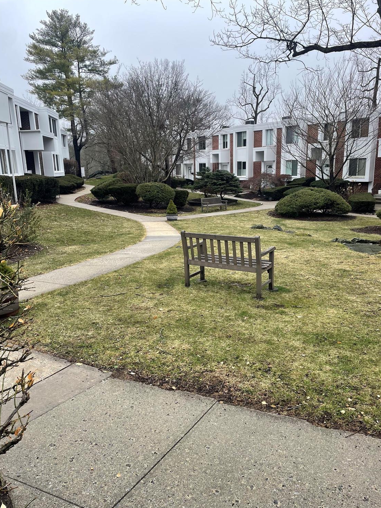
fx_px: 396
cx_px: 194
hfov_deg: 51.3
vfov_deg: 65.3
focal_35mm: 27
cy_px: 262
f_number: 1.6
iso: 32
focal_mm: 4.2
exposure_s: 1/174
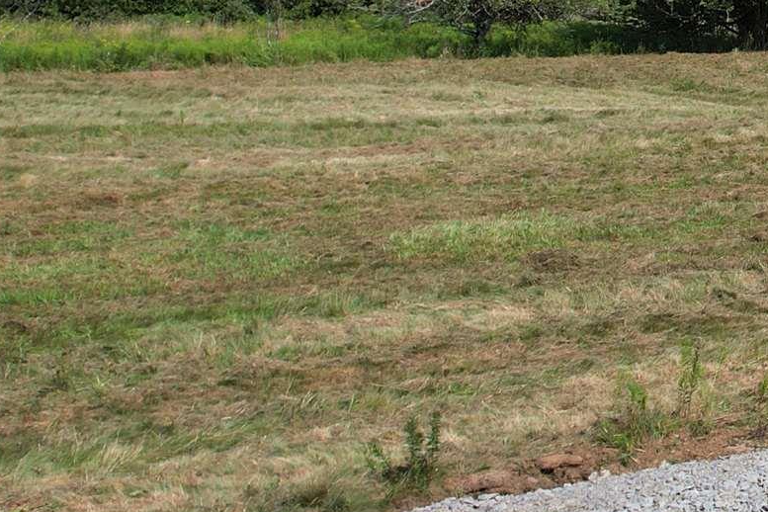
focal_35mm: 87
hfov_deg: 18.8
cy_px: -143
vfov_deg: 15.0
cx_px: 1333
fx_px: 1856
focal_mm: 8.38
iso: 100
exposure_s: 1/2000
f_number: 2.8
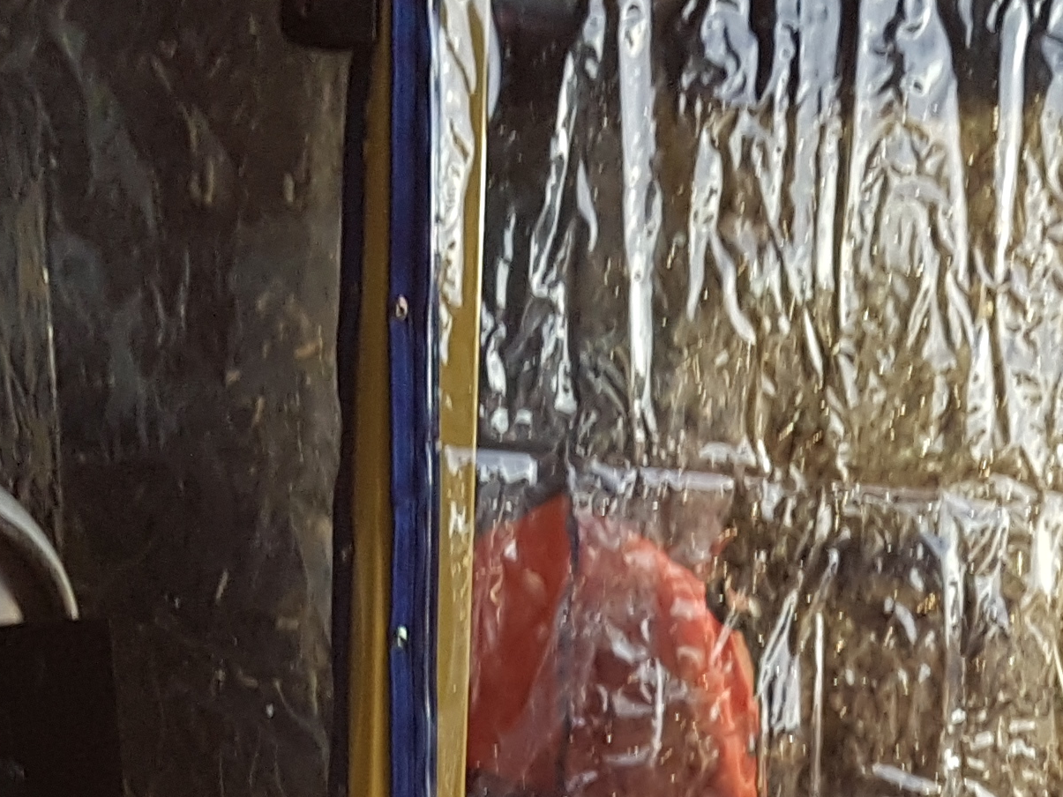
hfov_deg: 22.4
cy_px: 1046
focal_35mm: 87
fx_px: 2672
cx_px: 678
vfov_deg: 16.1
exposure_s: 1/50
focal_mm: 4.2
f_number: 1.7
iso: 100
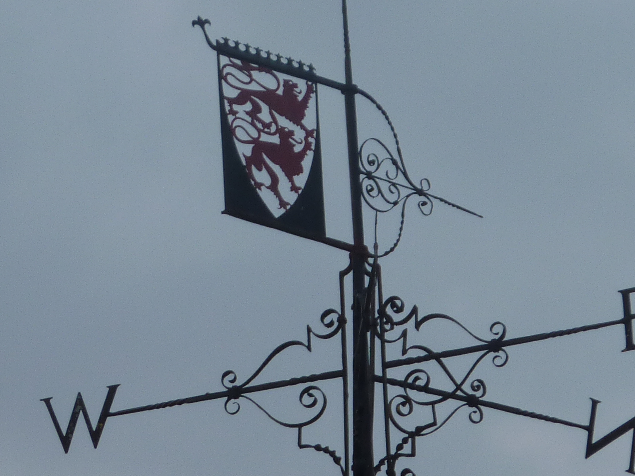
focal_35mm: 450
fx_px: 8254
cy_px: 211
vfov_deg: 3.3
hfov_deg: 4.4
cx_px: 371
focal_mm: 32.1
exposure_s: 1/100
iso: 80
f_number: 4.5
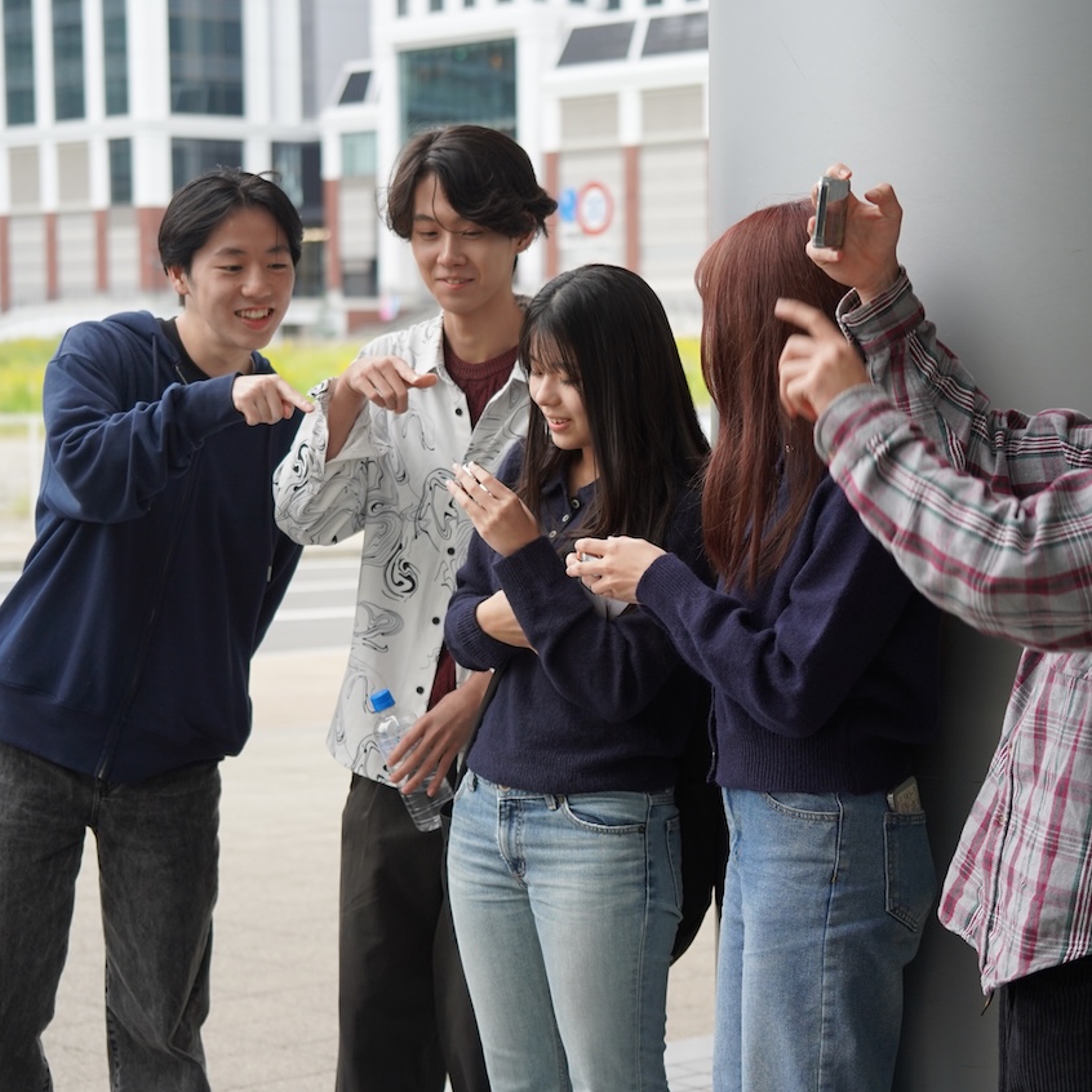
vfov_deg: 19.3
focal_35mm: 90
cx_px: 581
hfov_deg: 19.3
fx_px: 3212
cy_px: 545
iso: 640
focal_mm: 70
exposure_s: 1/160
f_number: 4.5
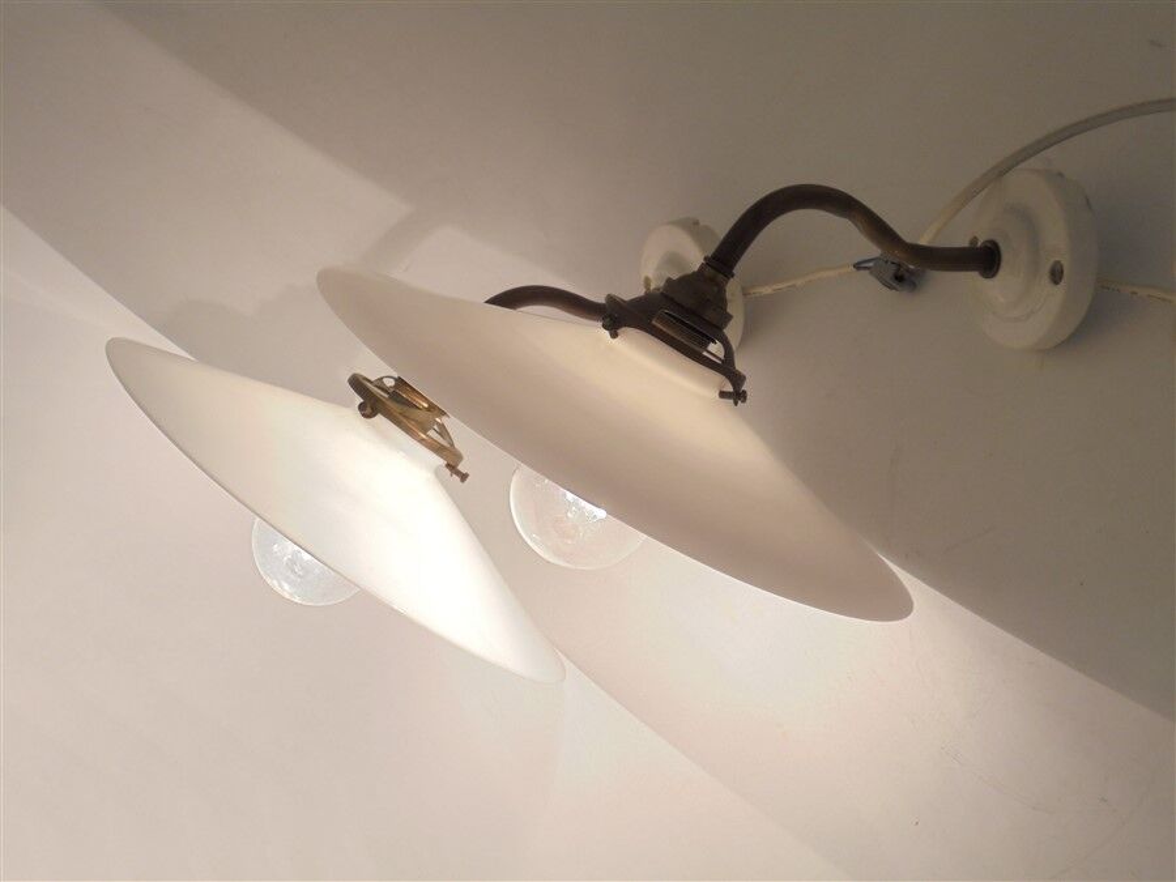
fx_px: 1461
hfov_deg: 43.9
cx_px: 588
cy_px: 441
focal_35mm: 43
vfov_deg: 33.6
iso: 100
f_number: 4.5
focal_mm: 7.8
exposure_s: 1/125
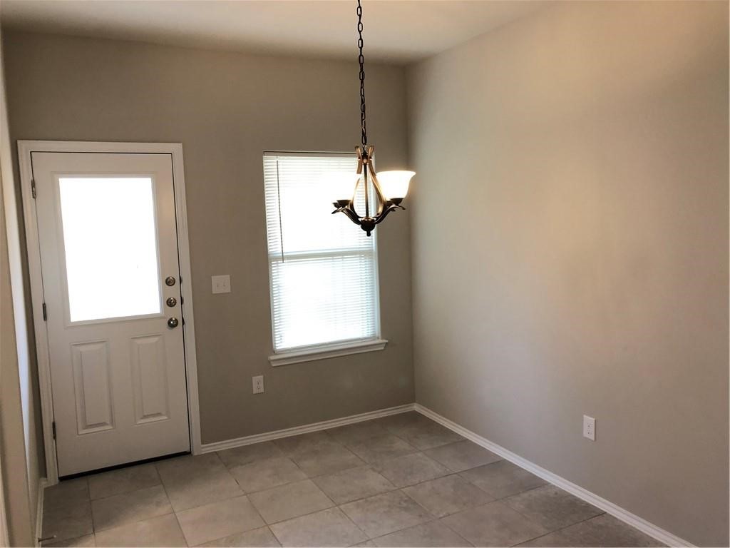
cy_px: 274
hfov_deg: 63.4
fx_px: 590
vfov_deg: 49.7
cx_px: 365
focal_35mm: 28
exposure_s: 1/24
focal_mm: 3.99
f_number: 1.8
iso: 40
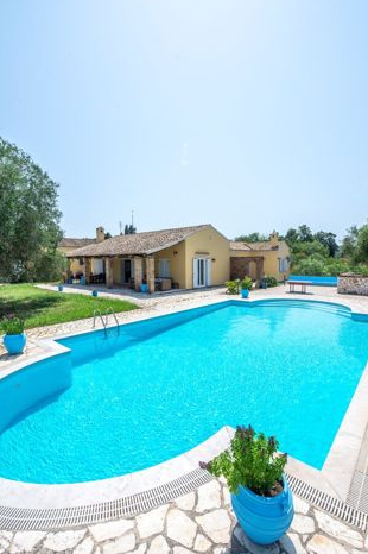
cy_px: 282
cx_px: 180
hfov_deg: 73.7
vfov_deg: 96.8
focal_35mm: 16
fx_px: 246
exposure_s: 1/640
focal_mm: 14
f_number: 10
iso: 200
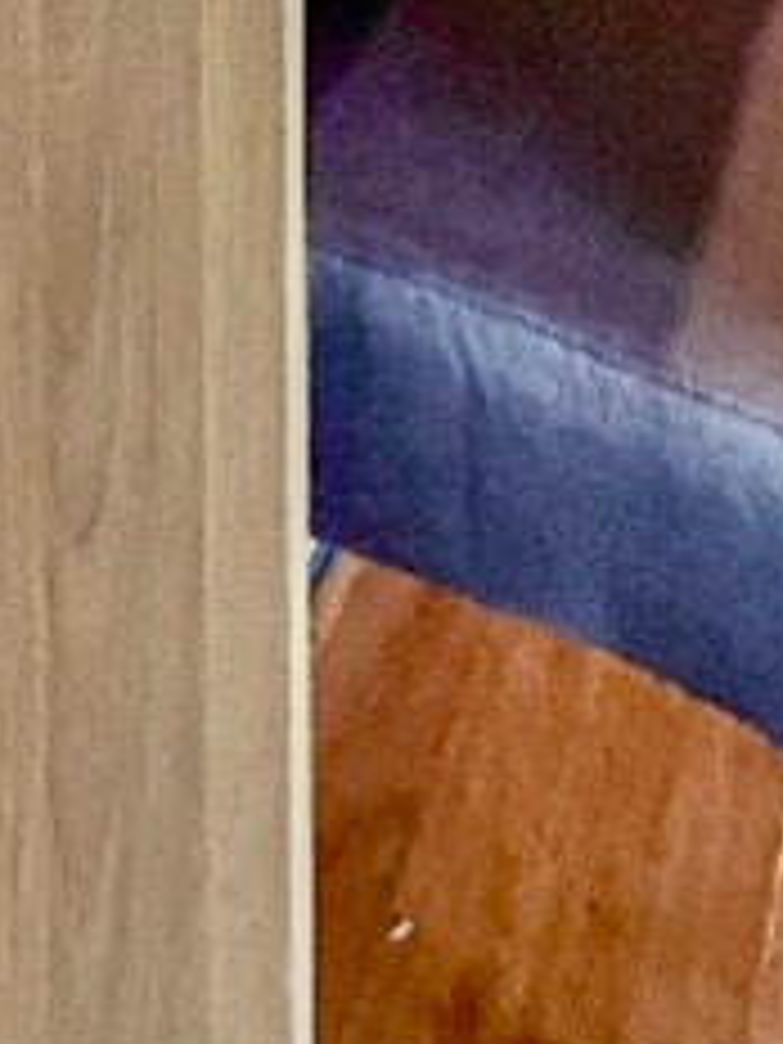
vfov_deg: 18.6
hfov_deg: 25.2
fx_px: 1689
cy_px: -1107
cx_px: 50
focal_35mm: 56
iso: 500
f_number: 1.8
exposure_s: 1/50
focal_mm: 1.57
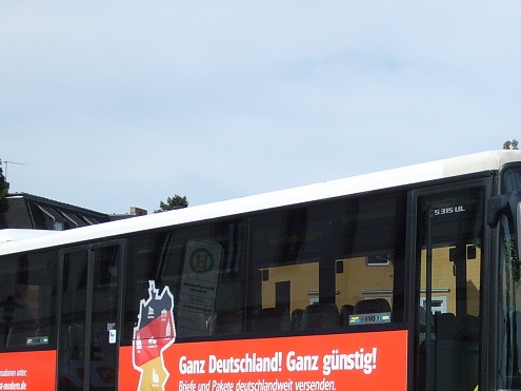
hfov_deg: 18.7
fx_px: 1580
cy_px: 306
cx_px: 342
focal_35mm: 105
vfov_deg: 14.0
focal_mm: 8.7
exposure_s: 1/1000
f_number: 3.3
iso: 50
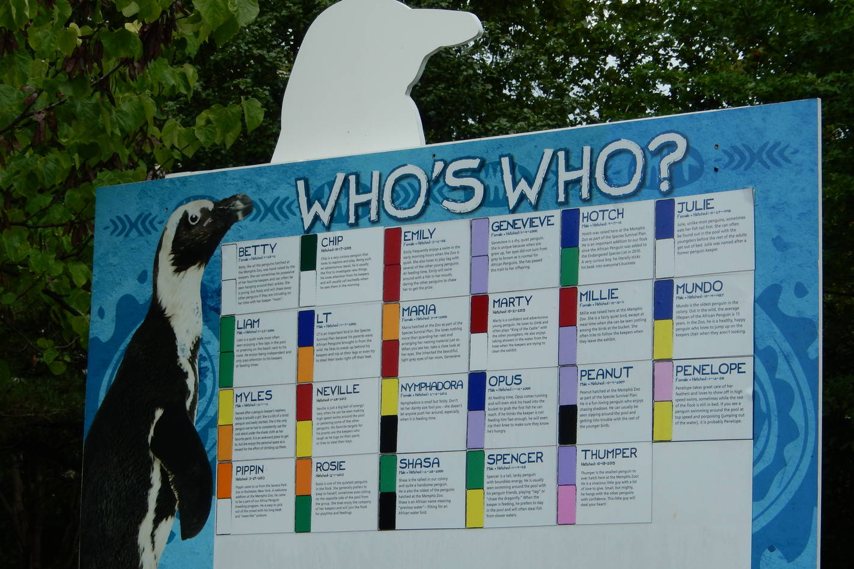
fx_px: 3249
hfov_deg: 15.0
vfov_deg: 10.0
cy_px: 354
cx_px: 433
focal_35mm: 137
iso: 125
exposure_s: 1/640
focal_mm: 21
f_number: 5.5
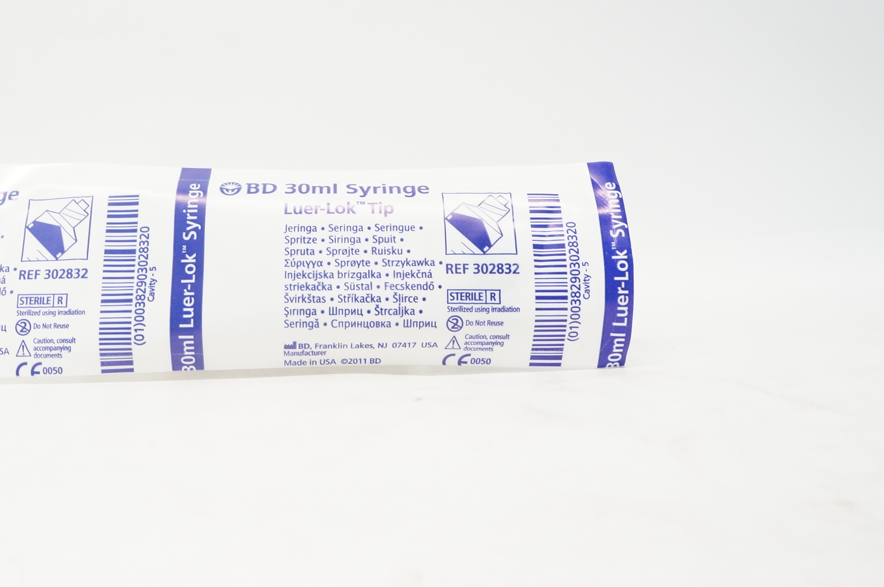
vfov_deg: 32.6
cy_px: 286
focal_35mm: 41
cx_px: 284
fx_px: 1006
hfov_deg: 46.6
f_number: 8
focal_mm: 18
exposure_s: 1/40
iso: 800
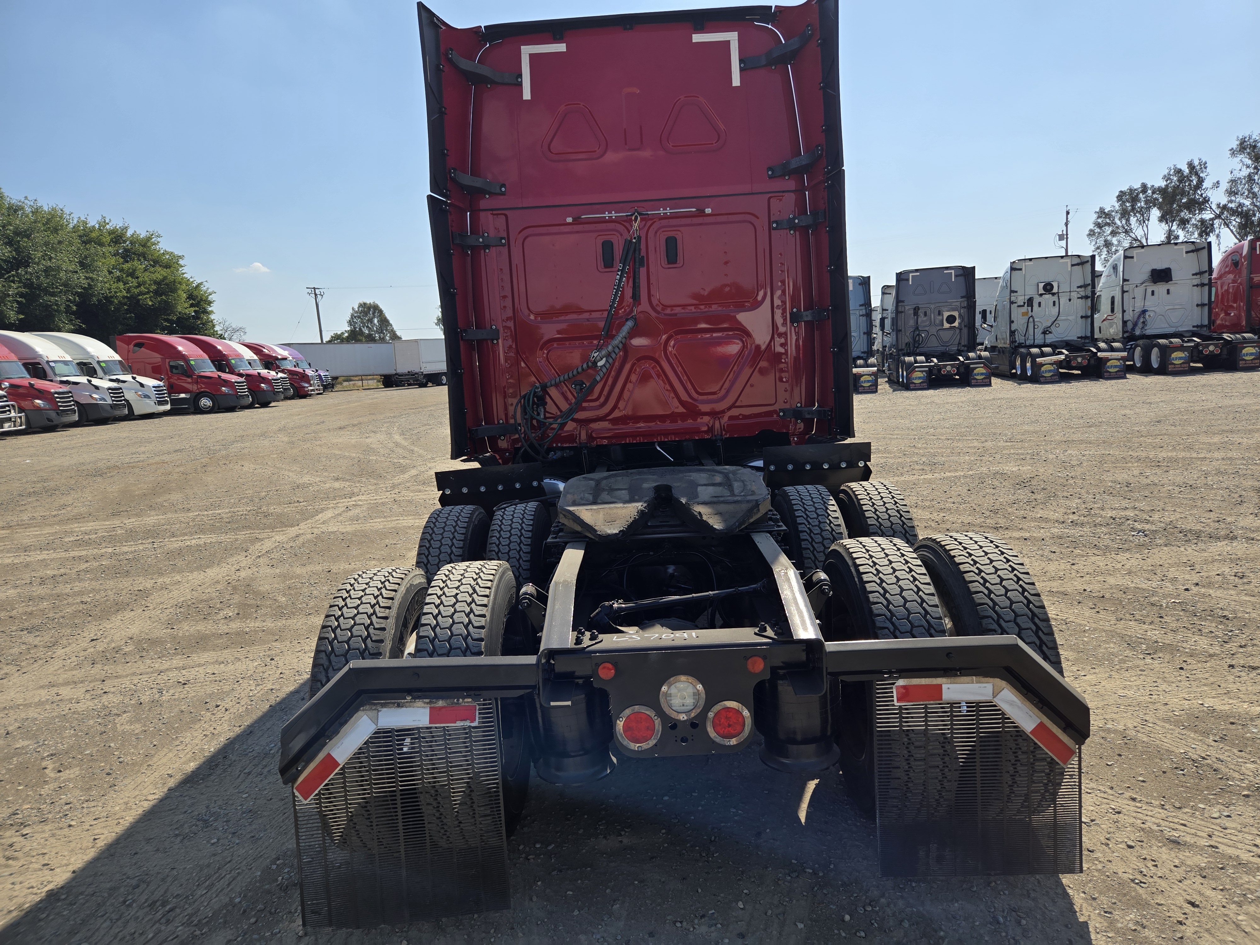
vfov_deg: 58.9
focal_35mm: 23
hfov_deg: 73.9
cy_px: 472
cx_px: 630
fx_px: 837
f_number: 1.8
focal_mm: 5.4
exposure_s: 1/1967
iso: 25
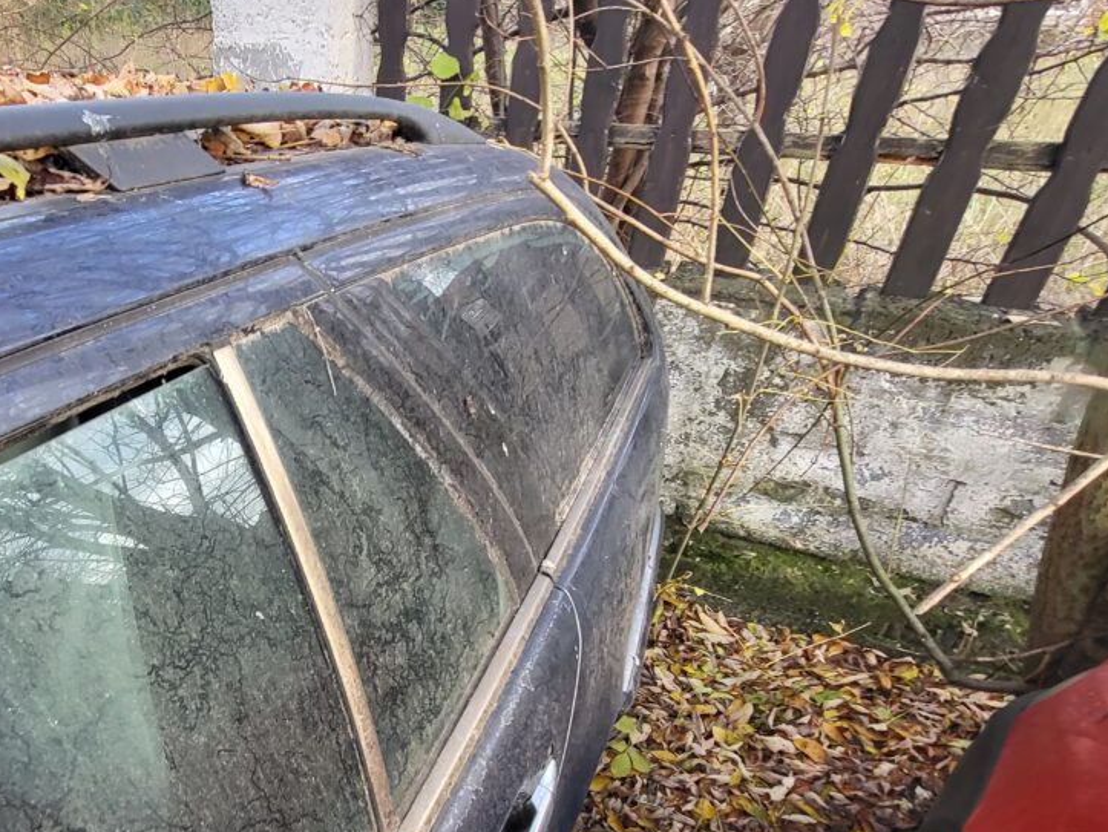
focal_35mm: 23
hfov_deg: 69.9
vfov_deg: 57.1
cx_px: 303
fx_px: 737
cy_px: 579
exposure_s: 1/50
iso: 80
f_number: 2.2
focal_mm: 1.74
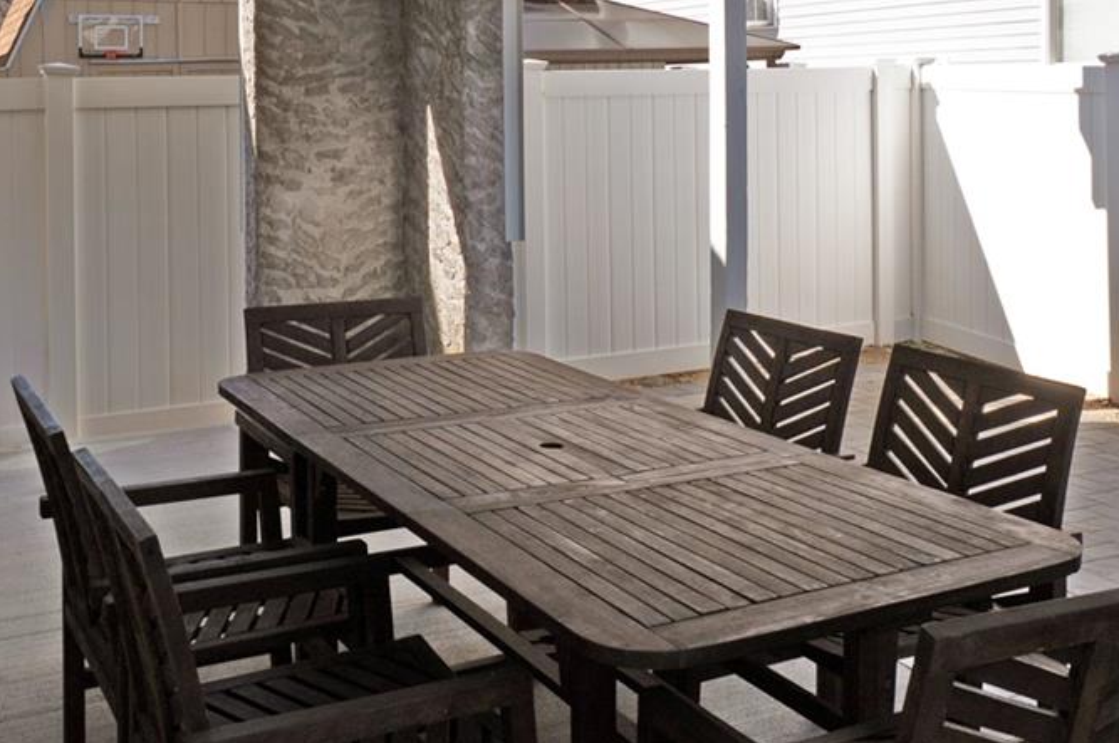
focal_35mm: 43
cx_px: 505
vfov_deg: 30.2
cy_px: 121
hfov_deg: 45.4
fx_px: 1335
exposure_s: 1/320
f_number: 9
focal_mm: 14
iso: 400
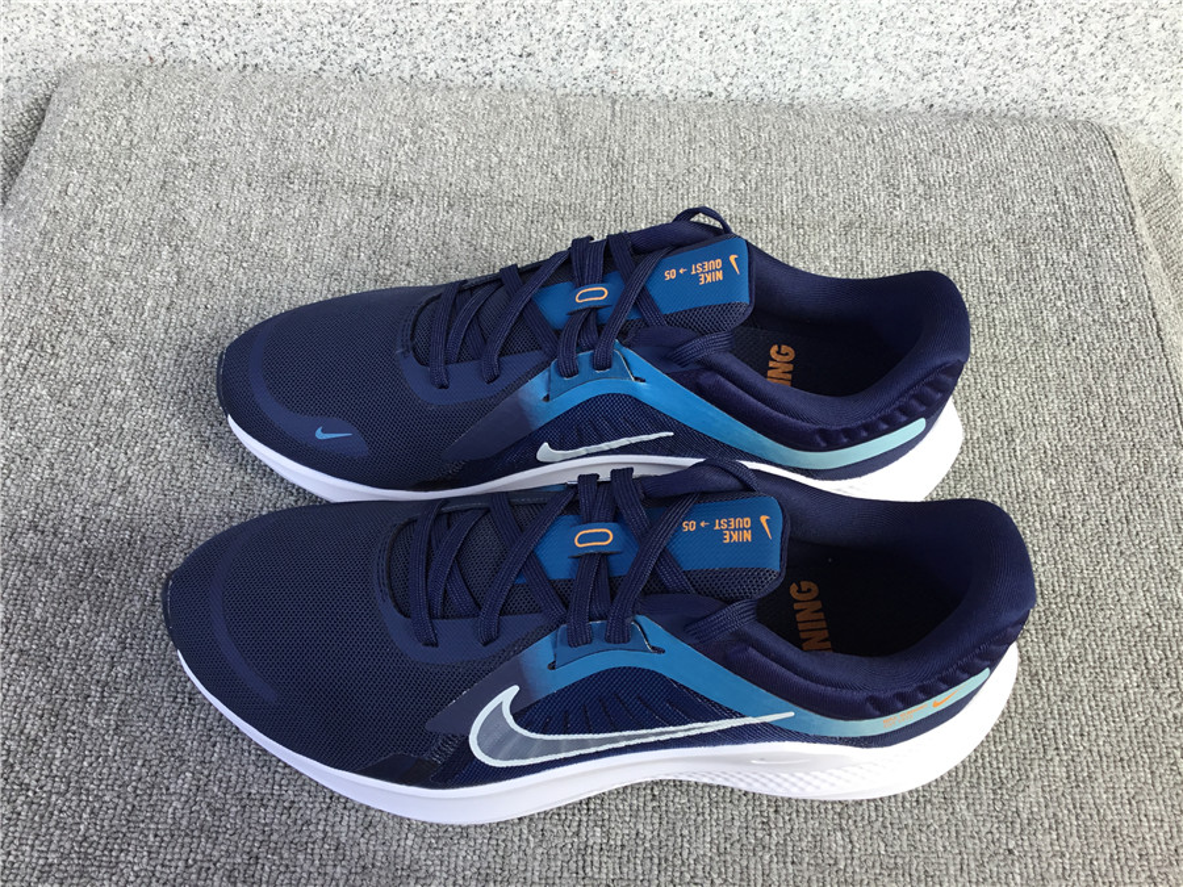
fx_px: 1059
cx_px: 592
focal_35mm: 31
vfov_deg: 45.4
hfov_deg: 58.4
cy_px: 444
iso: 25
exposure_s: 1/136
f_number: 2.4
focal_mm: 3.3
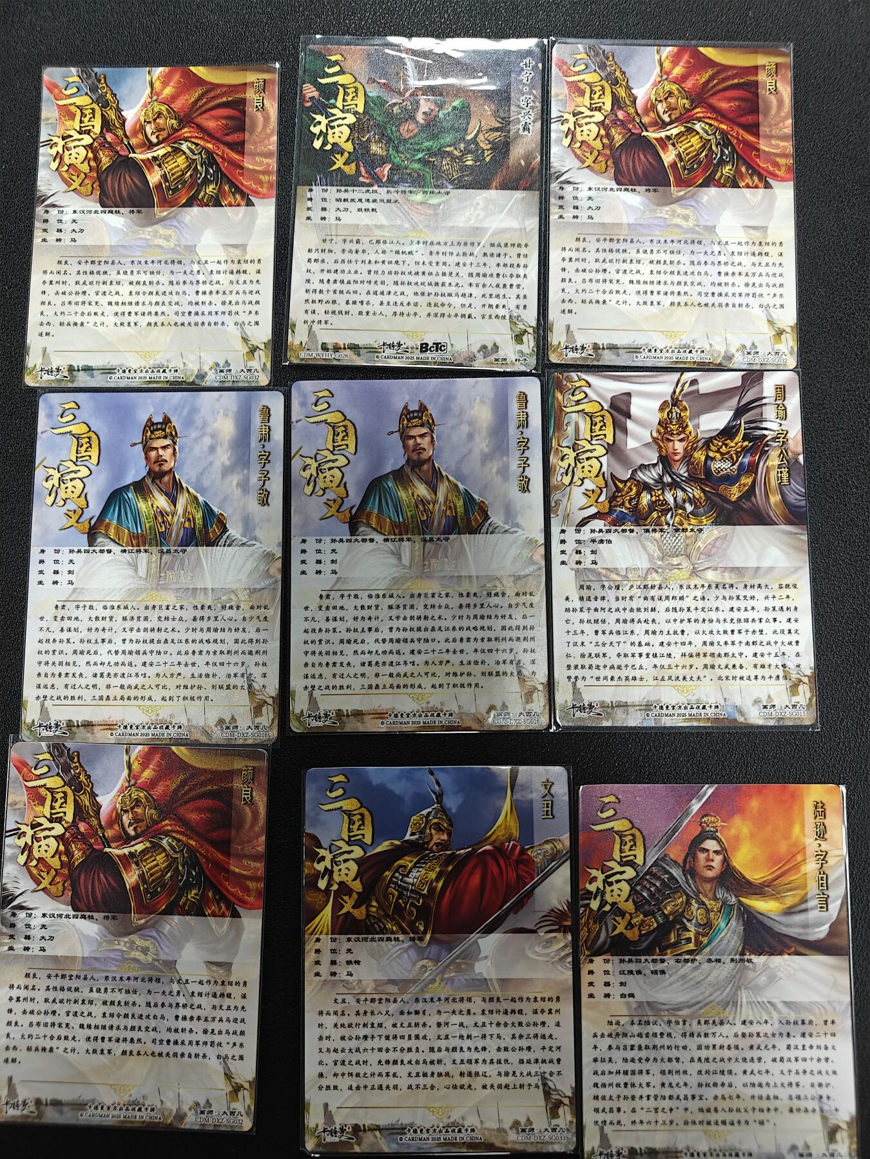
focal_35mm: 24
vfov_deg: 71.6
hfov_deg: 56.8
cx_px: 435
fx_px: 804
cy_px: 580
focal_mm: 5.59
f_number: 1.8
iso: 160
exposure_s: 1/50
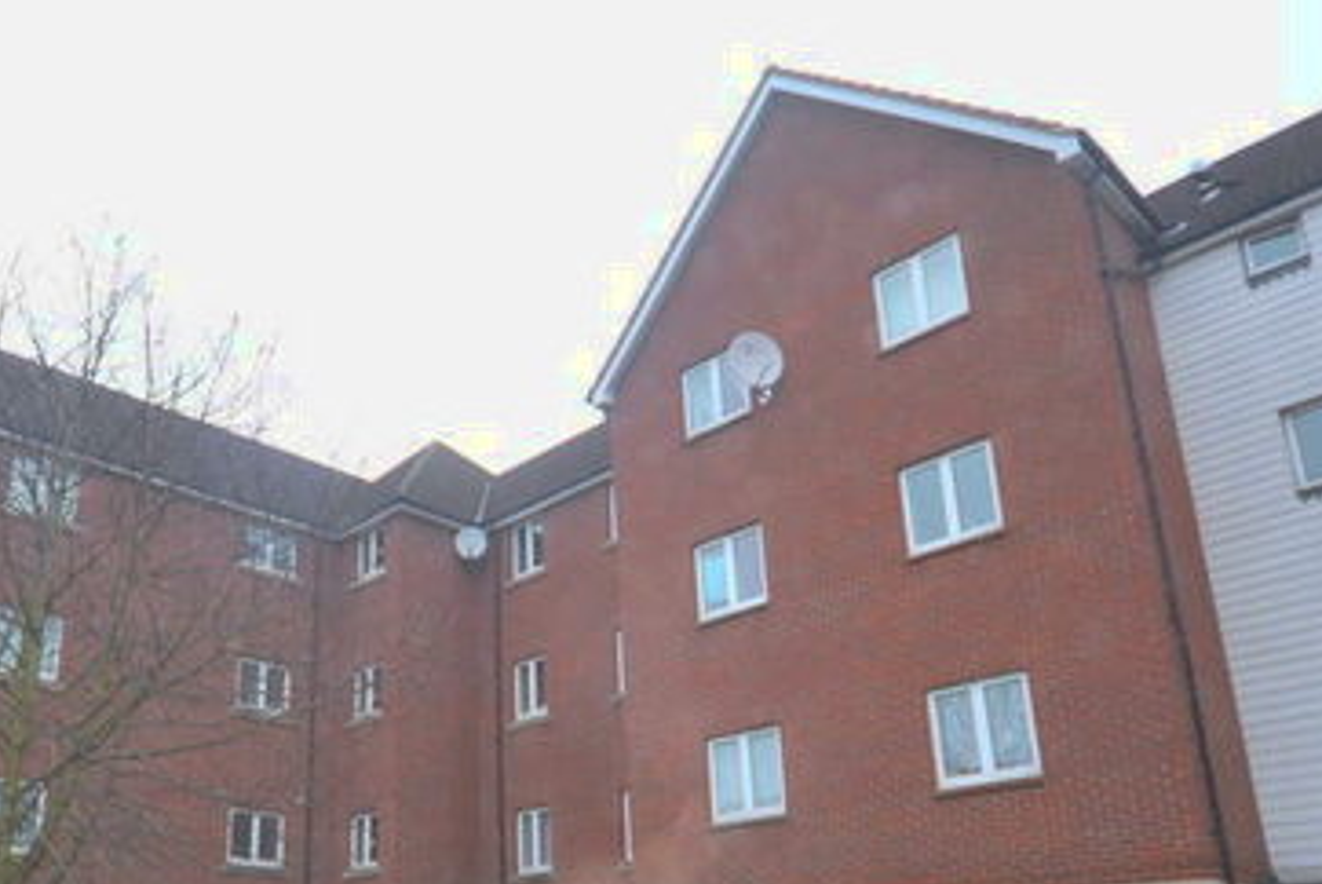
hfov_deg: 62.2
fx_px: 1066
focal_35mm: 29
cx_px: 453
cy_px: 667
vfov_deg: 43.5
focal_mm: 10
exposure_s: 1/100
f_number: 4
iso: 400
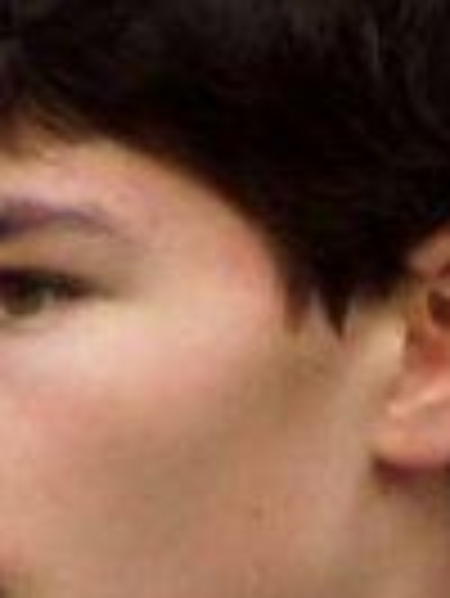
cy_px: 926
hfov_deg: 0.5
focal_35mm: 2782
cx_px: -338
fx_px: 48143
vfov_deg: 0.7
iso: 400
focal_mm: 250
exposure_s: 1/1000
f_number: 6.3
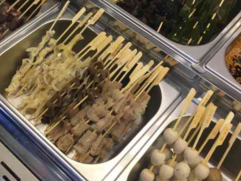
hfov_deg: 36.5
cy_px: 55
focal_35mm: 52
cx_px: 84
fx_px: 362
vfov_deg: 27.8
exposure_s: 1/33
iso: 40
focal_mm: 4.15
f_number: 2.2
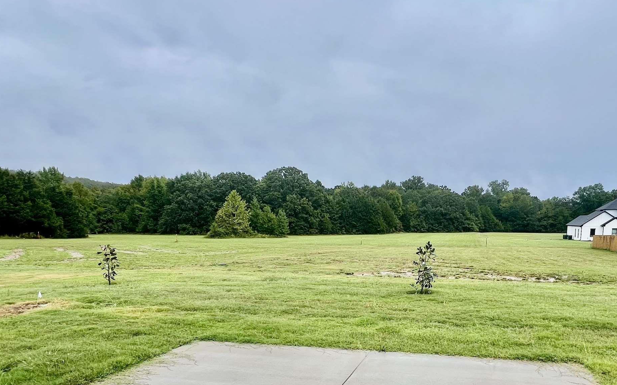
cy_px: 308
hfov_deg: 76.0
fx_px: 387
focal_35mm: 23
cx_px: 379
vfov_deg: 49.9
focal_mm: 1.57
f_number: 1.8
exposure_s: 1/547
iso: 32
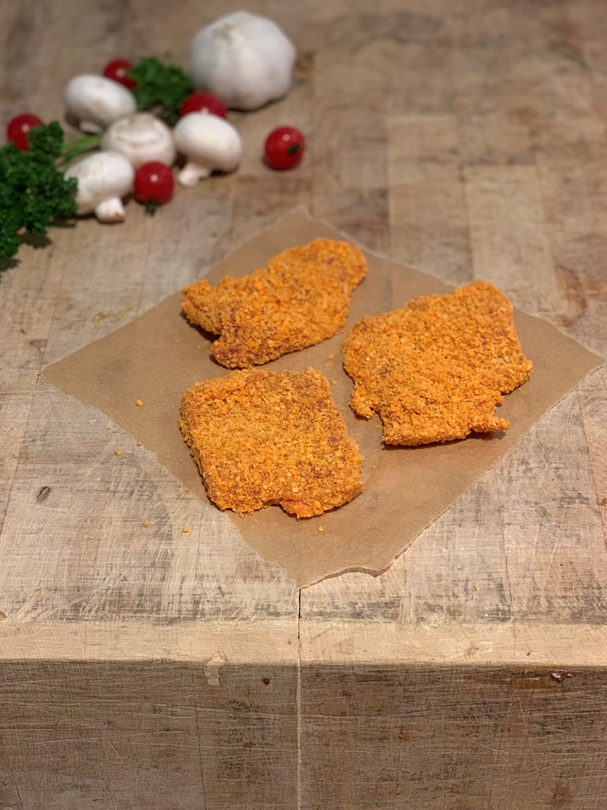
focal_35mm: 52
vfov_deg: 36.8
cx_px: 304
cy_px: 405
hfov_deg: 28.0
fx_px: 1216
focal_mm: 6
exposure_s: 1/50
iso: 320
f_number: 2.4
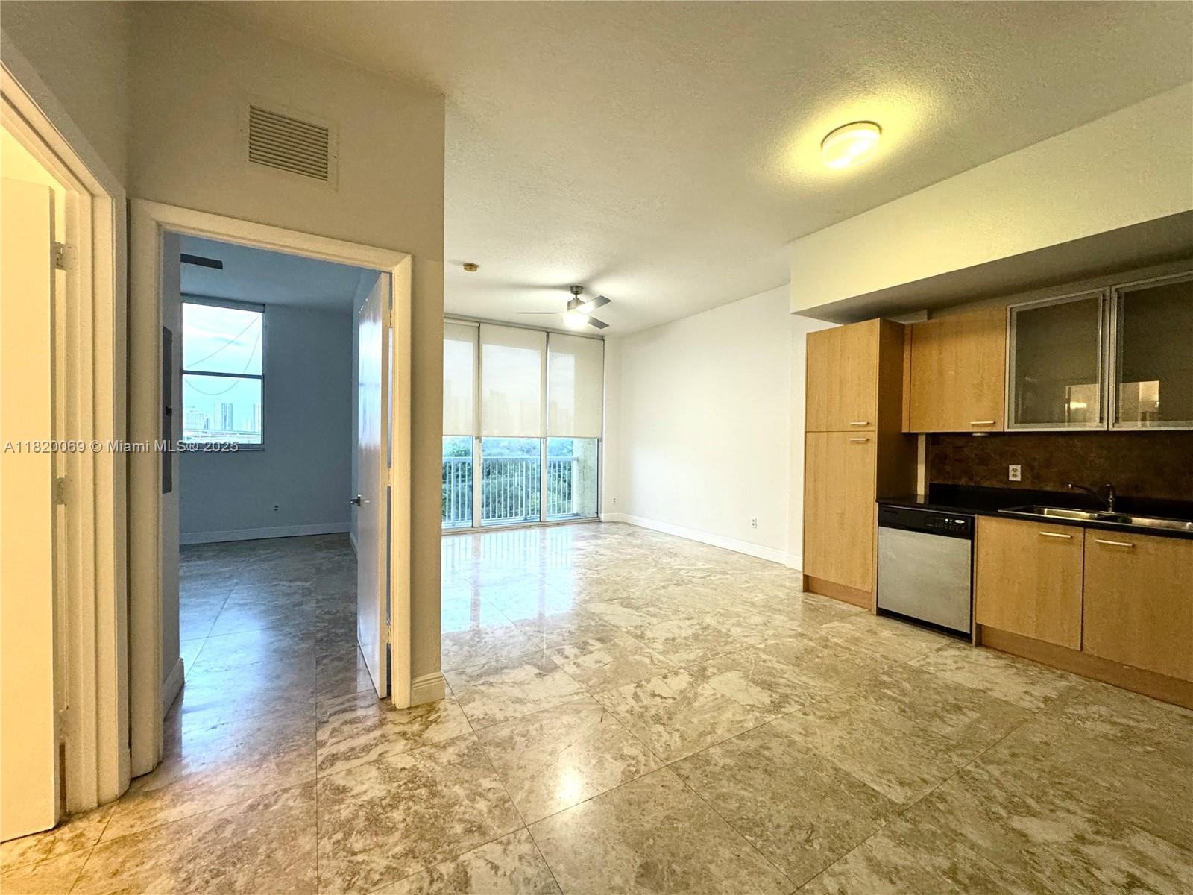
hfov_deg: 102.1
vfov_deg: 85.7
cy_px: 448
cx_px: 596
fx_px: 482
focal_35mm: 14
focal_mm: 2.22
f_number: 2.2
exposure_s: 1/60
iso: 400
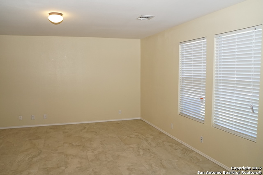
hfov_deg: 67.4
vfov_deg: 48.0
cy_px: 88
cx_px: 132
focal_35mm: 27
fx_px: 197
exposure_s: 1/160
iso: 800
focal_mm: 18
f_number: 3.5
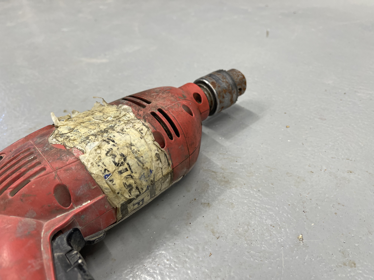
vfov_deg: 54.9
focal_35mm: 25
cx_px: 187
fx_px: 270
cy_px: 140
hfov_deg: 69.4
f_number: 1.6
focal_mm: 5.1
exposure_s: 1/100
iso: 80
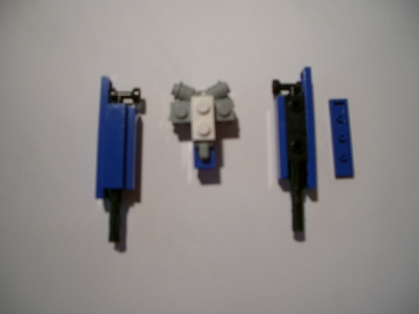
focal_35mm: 35
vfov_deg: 40.7
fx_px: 424
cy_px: 157
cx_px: 210
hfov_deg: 52.6
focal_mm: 5.8
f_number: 2.6
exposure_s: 1/40
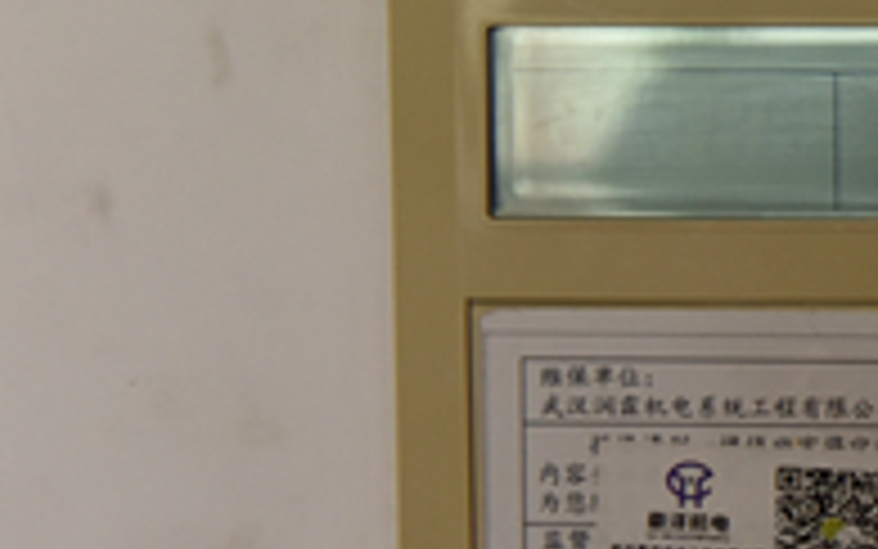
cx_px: 1391
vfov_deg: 8.0
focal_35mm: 165
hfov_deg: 12.0
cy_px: 218
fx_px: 3949
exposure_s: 1/100
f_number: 4.5
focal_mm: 45
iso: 800
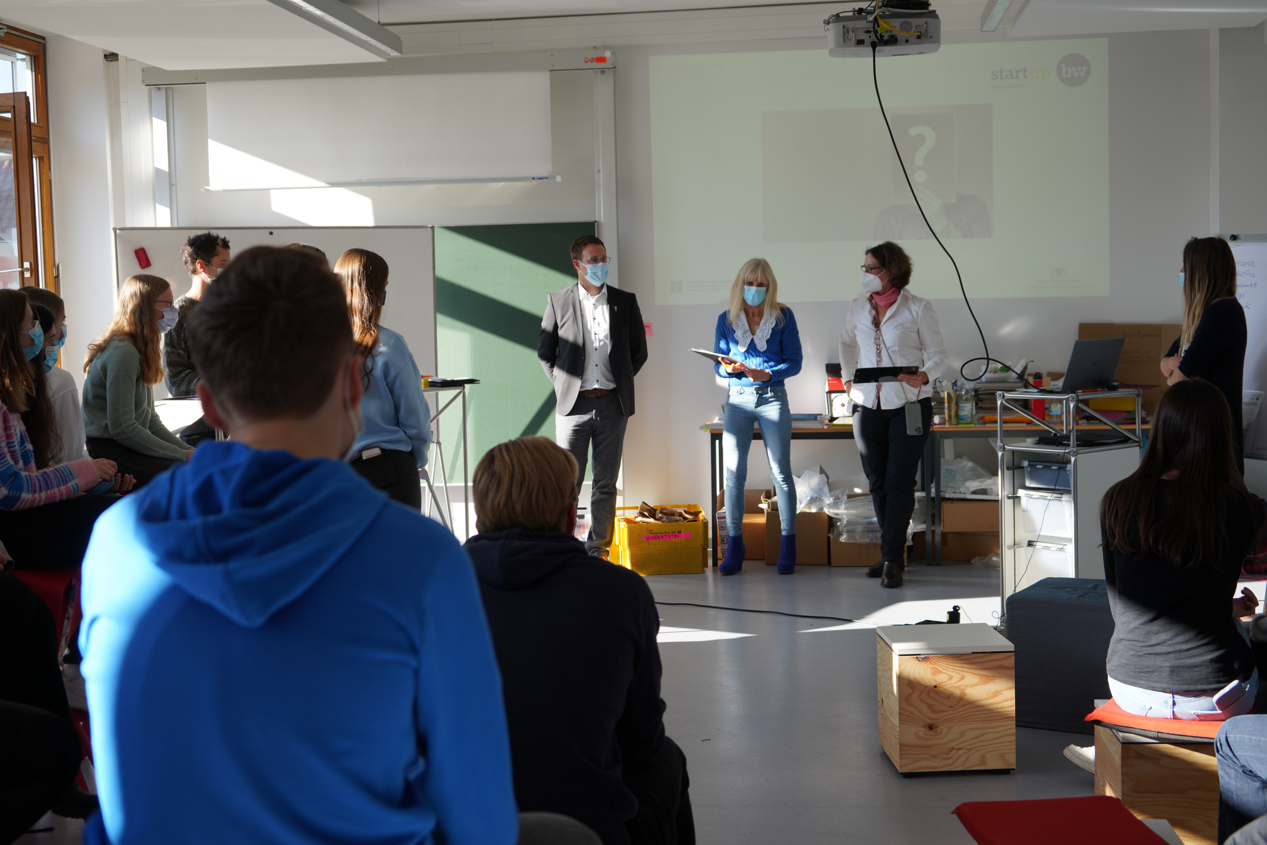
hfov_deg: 42.7
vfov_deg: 29.3
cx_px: 634
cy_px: 422
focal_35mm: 46
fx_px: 1619
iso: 100
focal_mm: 46
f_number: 5
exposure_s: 1/80
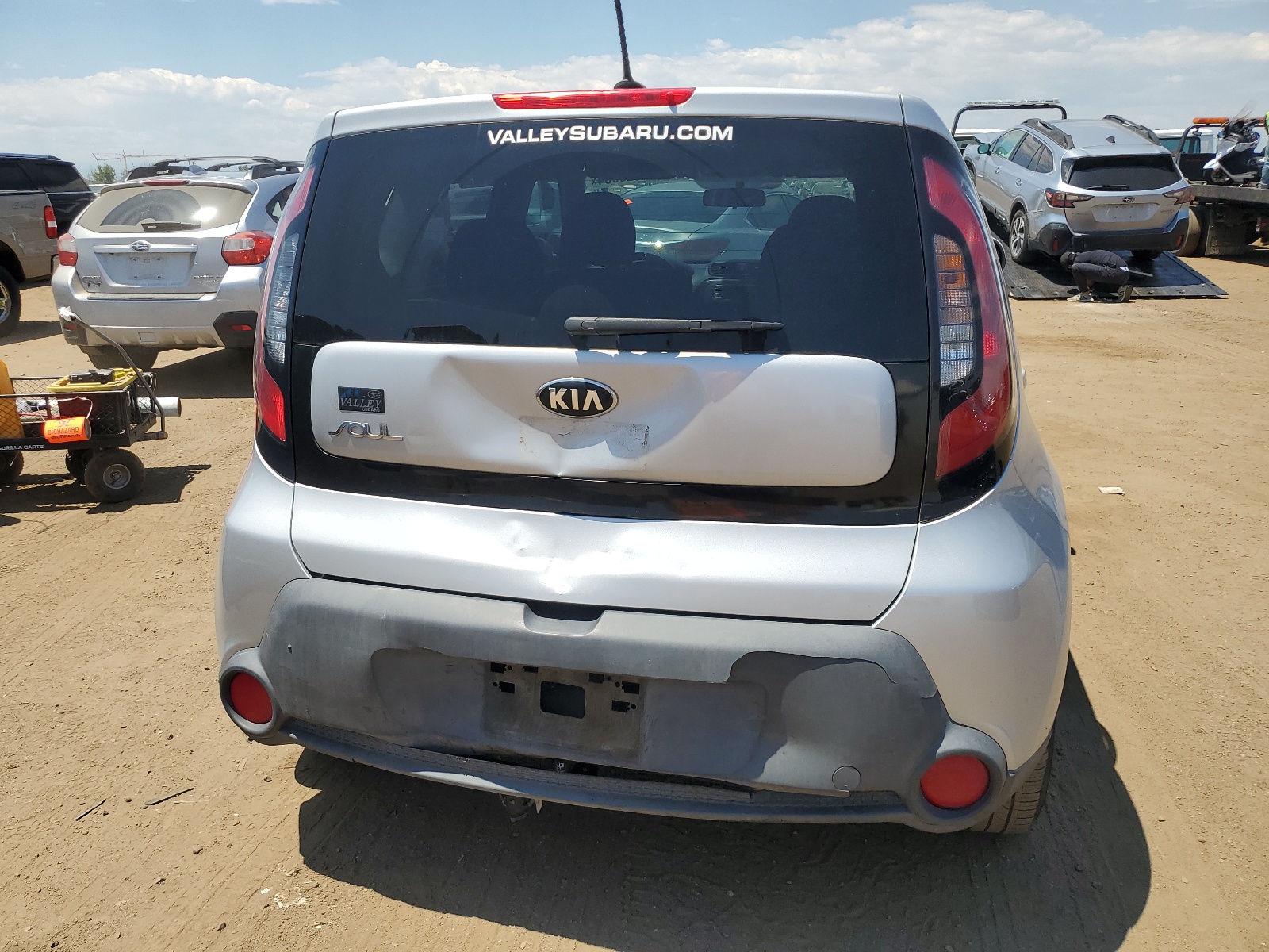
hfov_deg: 67.3
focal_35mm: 26
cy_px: 476
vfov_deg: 53.1
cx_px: 634
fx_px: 953
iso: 50
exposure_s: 1/3333
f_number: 1.5
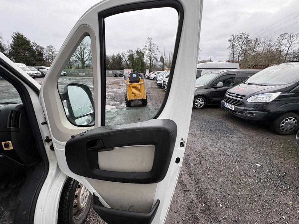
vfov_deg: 85.7
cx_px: 150
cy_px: 112
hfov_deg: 102.1
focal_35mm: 14
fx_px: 121
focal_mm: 2.22
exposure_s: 1/116
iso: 40
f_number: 2.2
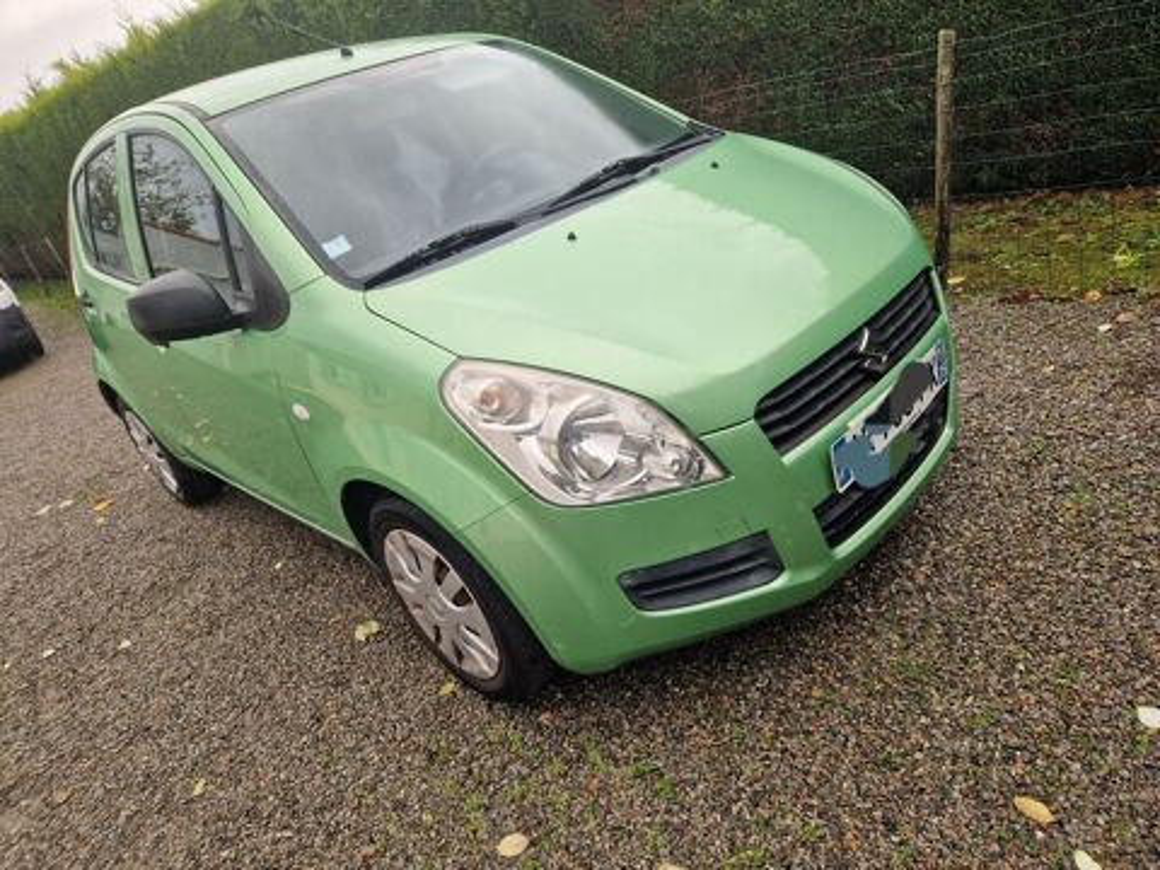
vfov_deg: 58.9
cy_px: 435
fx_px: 771
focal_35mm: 23
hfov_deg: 73.9
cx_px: 580
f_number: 1.8
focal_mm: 5.4
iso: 50
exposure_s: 1/278
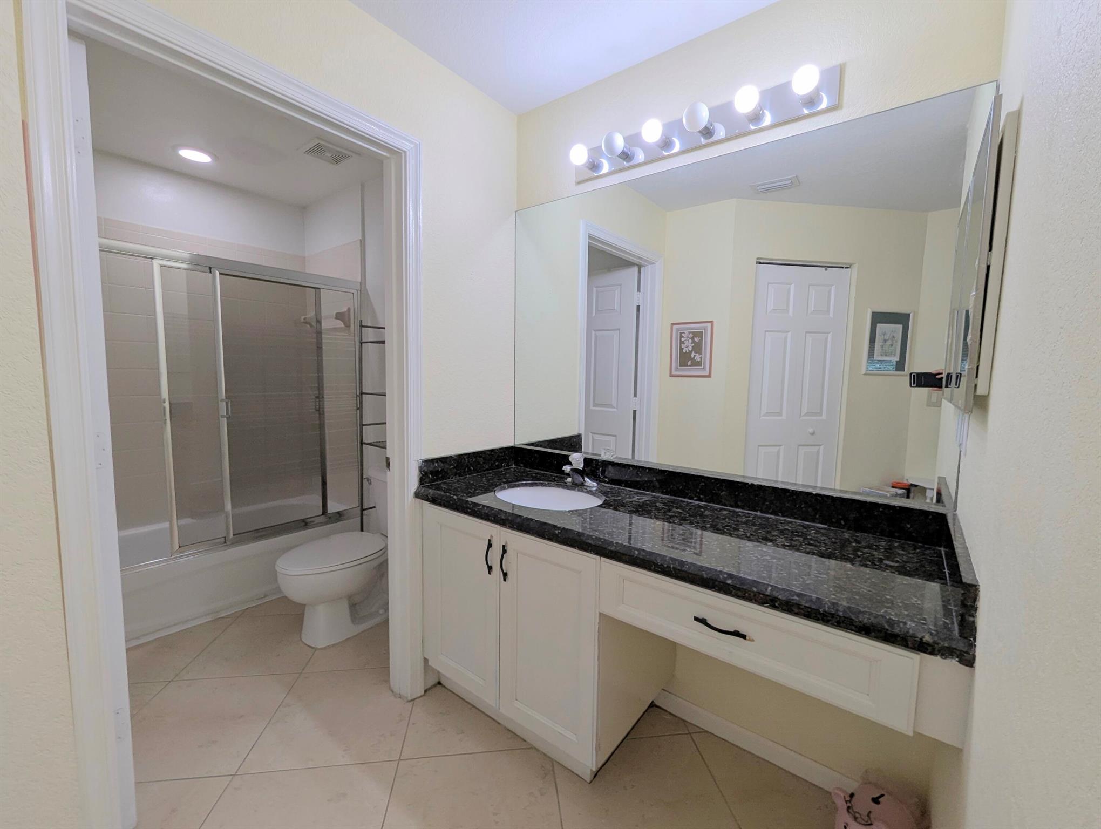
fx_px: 414
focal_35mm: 13
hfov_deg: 106.1
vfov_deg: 90.1
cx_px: 550
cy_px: 414
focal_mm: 1.95
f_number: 2.2
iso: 55
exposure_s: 1/60
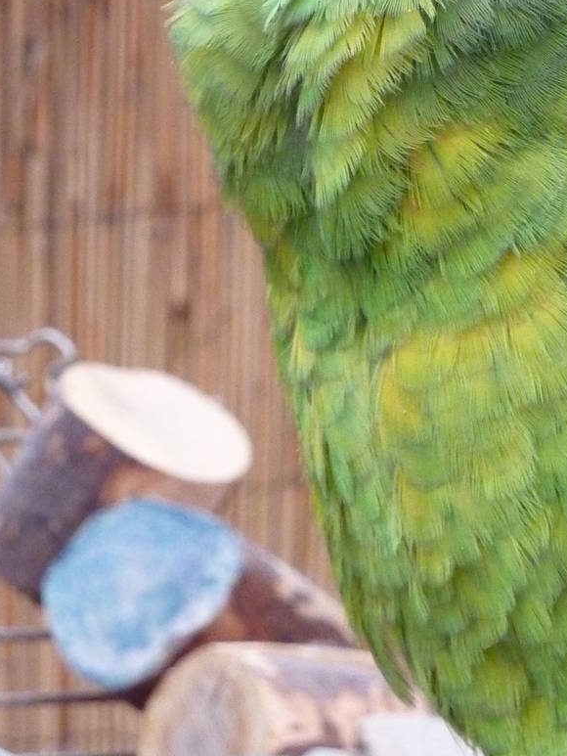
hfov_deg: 5.6
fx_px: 5786
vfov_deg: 7.4
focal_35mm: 265
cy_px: 5
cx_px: 550
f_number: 4.4
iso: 800
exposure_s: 1/40
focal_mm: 21
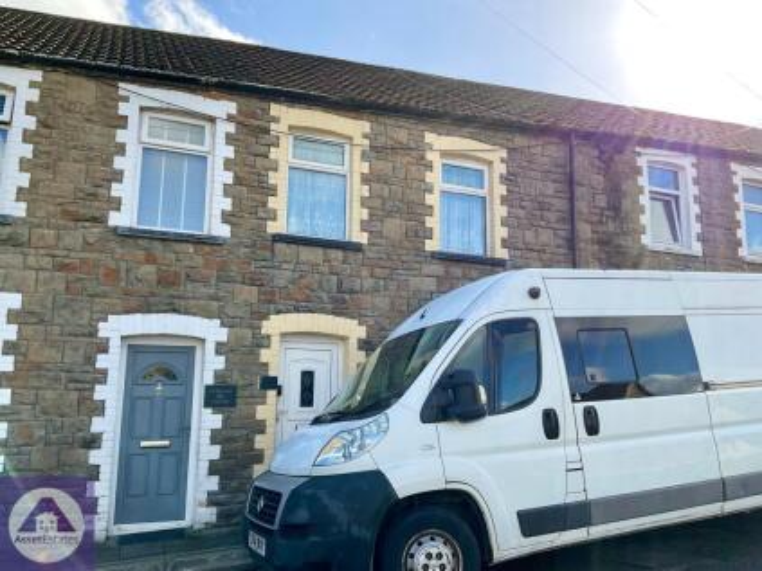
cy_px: 286
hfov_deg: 61.7
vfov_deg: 48.2
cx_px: 381
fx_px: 638
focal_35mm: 29
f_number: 1.8
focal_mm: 3
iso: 16
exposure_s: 1/759
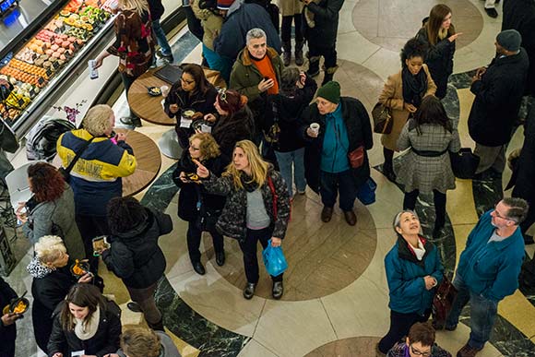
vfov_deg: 28.1
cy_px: 178
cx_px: 268
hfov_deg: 41.1
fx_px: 713
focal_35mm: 48
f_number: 4.8
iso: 1250
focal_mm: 48
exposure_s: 1/250
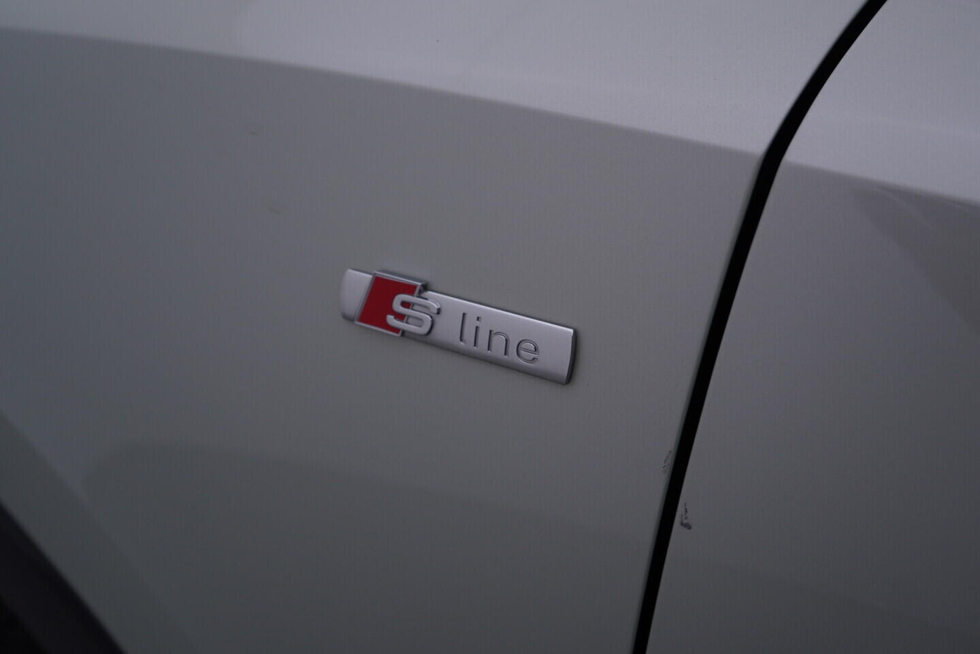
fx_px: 980
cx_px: 490
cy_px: 327
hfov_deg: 53.1
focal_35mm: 36
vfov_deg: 36.9
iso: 125
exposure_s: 1/125
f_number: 5
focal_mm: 24
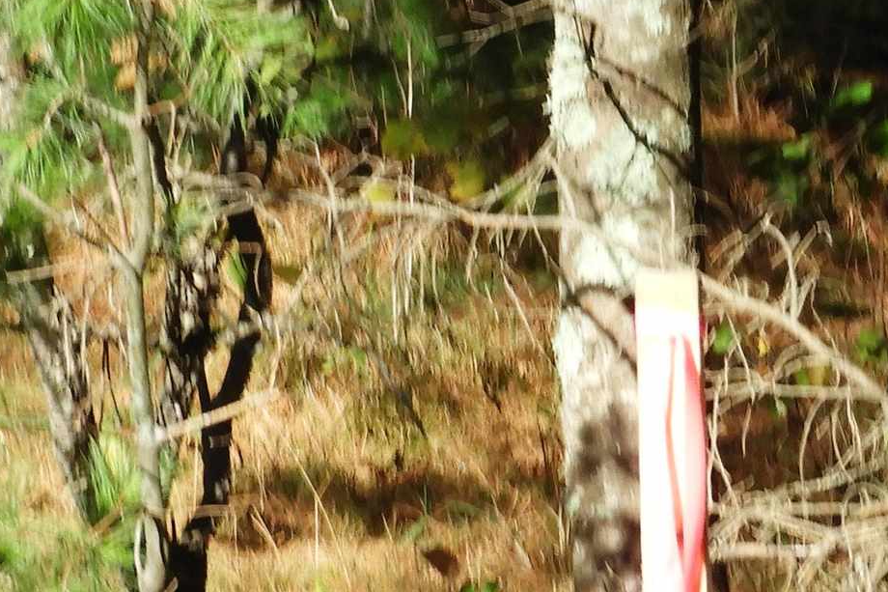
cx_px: 628
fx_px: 11566
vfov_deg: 2.9
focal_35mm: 469
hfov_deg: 4.4
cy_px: 160
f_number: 5
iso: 100
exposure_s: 1/250
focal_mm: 24.2
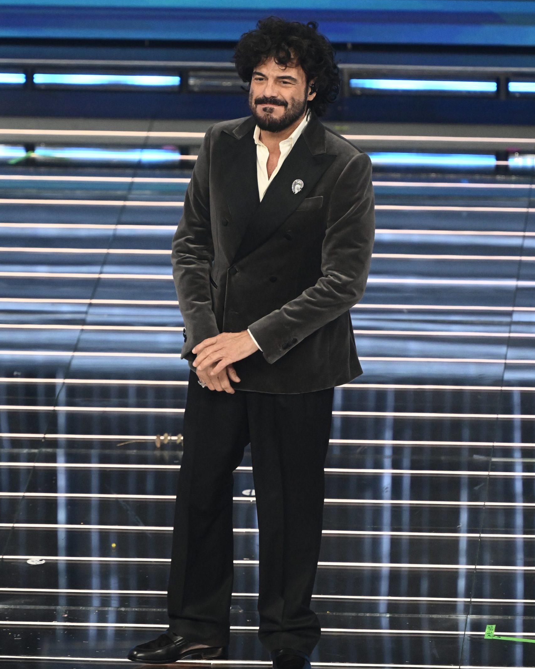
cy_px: 318
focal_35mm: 356
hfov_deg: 4.3
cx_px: 268
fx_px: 7048
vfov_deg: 5.4
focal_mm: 210
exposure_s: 1/320
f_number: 4
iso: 4000
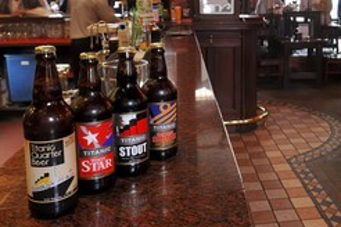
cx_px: 259
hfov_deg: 45.6
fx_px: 388
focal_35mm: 41
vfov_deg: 31.9
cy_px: 50
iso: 800
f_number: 7.1
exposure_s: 1/5
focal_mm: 24
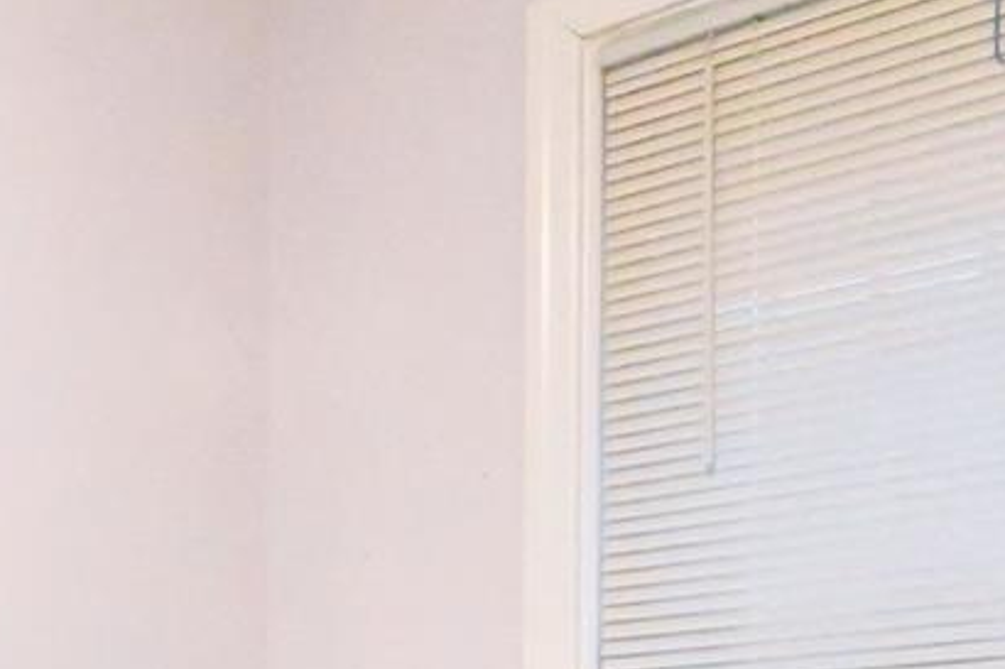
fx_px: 1953
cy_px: 945
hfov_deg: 23.3
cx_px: -498
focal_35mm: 70
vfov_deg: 17.8
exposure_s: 1/160
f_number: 9
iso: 16000
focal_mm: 14
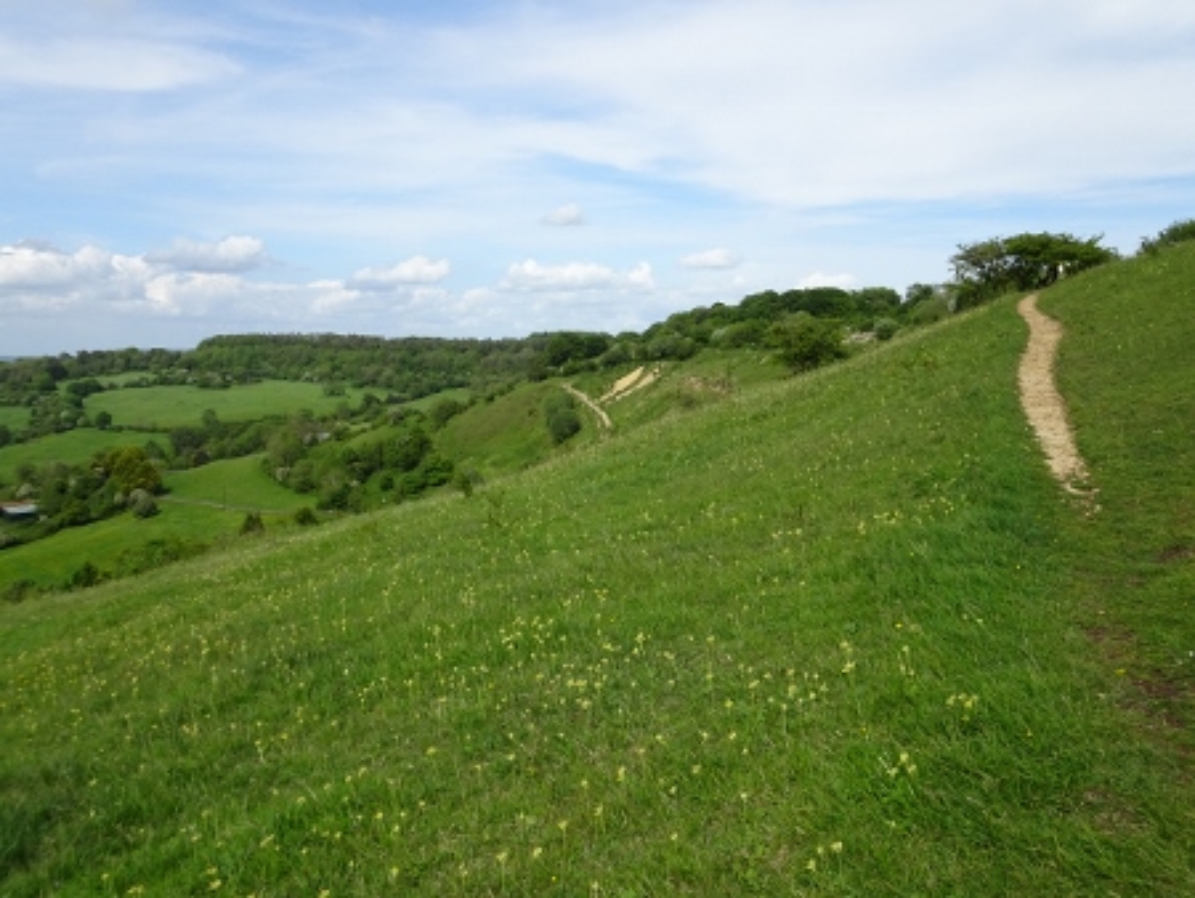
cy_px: 449
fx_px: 1036
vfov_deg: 46.8
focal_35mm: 30
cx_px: 598
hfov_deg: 59.9
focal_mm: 5.09
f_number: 3.5
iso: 80
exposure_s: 1/640
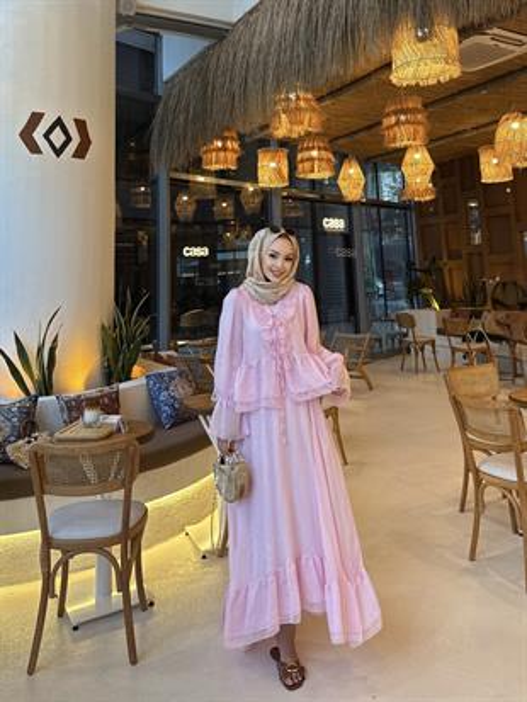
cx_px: 264
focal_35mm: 24
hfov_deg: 56.8
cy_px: 351
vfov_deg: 71.6
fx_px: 487
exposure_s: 1/50
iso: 125
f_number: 1.78
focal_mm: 6.76
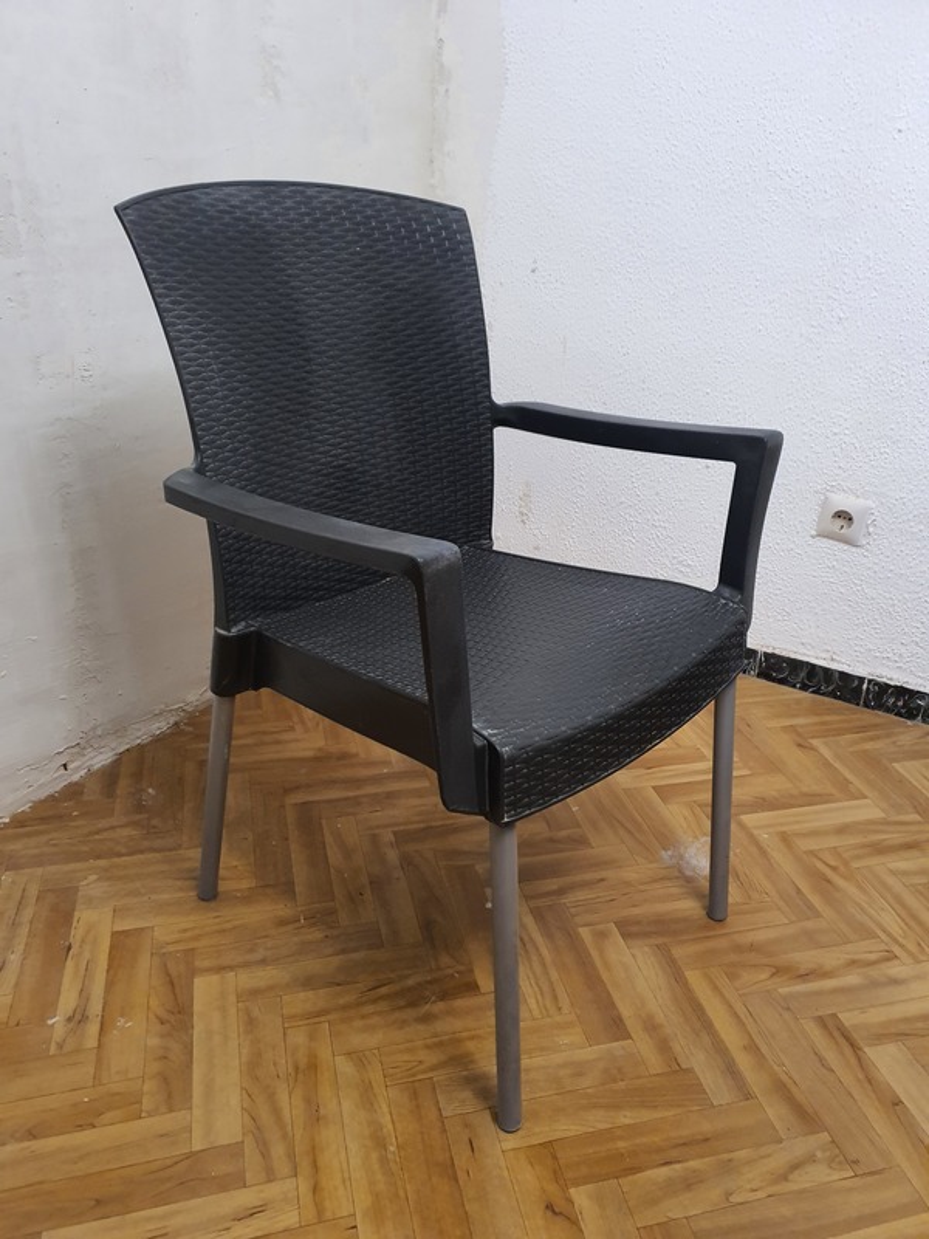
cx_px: 464
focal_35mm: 26
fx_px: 930
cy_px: 620
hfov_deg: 53.1
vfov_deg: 67.3
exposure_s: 1/50
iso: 400
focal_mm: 4.3
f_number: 1.5
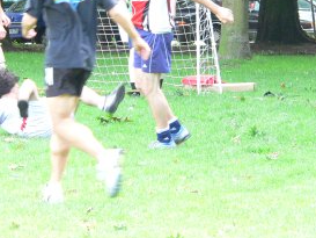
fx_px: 3087
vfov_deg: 4.4
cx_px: 131
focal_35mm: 338
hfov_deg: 5.9
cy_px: 51
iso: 400
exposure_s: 1/125
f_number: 4
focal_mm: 34.1
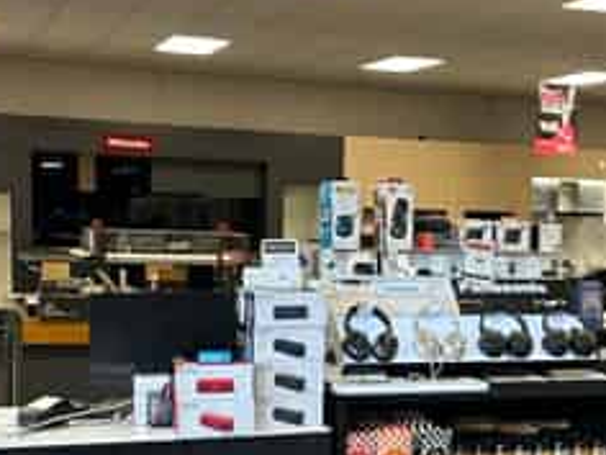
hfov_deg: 28.8
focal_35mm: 67
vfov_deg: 21.7
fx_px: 1173
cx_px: 401
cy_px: 359
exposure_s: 1/50
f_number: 1.78
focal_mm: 6.86
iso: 125
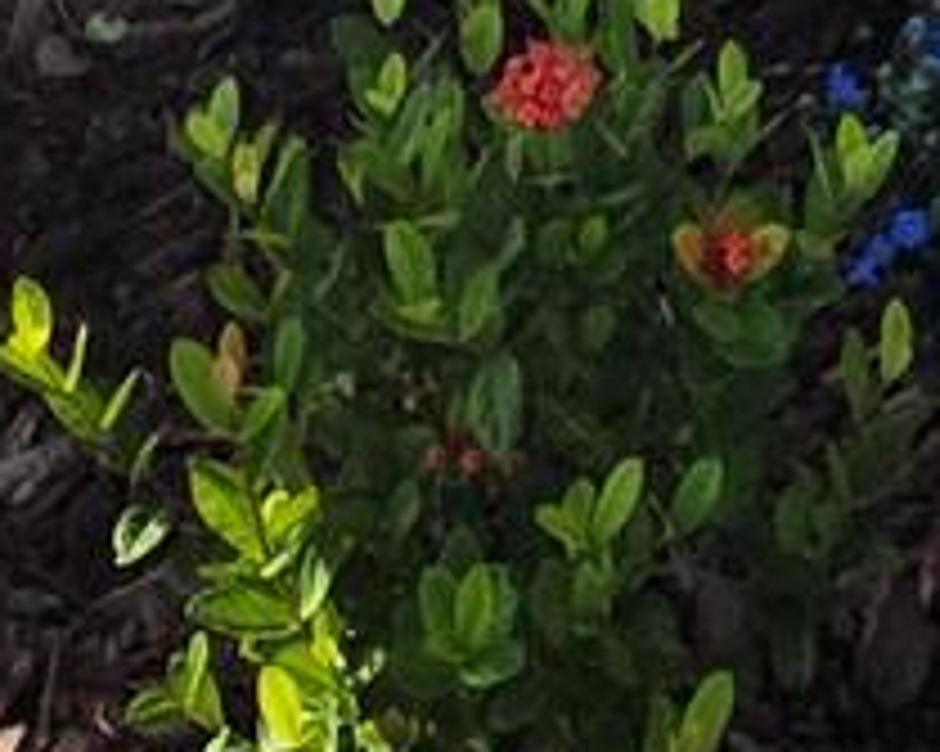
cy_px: -1603
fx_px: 2697
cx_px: 949
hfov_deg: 19.2
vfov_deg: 10.4
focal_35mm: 97
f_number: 1.9
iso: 40
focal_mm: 2.2
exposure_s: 1/2222
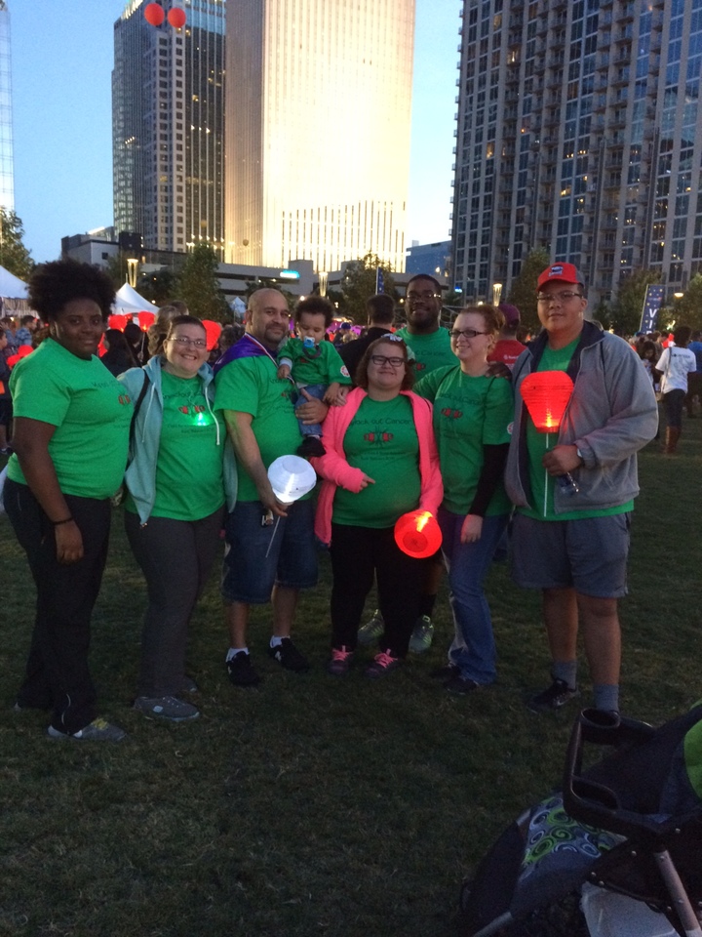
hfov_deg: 48.2
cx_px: 351
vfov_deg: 61.7
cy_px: 468
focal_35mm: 29
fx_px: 784
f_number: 2.2
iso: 320
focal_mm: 4.15
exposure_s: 1/24
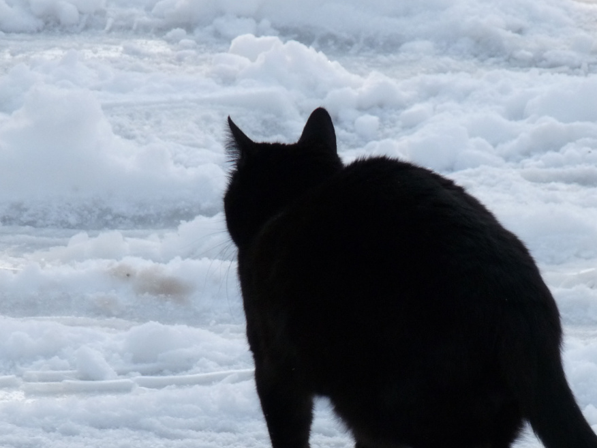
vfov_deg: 2.7
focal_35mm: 541
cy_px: 330
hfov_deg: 3.7
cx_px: 446
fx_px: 9330
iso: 200
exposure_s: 1/640
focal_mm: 58.5
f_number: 5.6
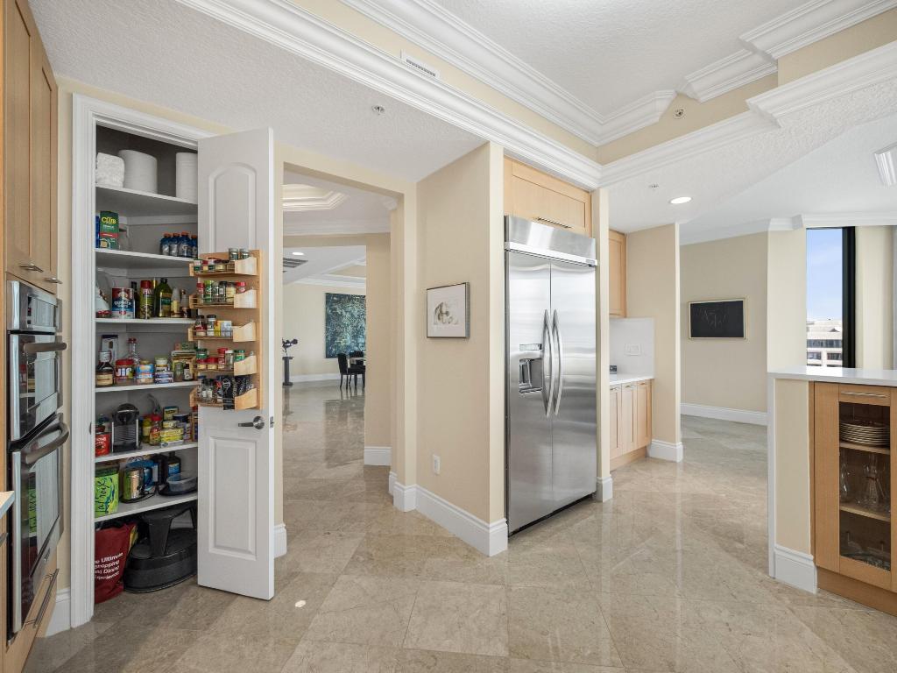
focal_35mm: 14
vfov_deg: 85.7
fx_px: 363
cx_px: 448
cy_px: 336
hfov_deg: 102.1
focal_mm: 7
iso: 200
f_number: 4
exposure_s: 1/100
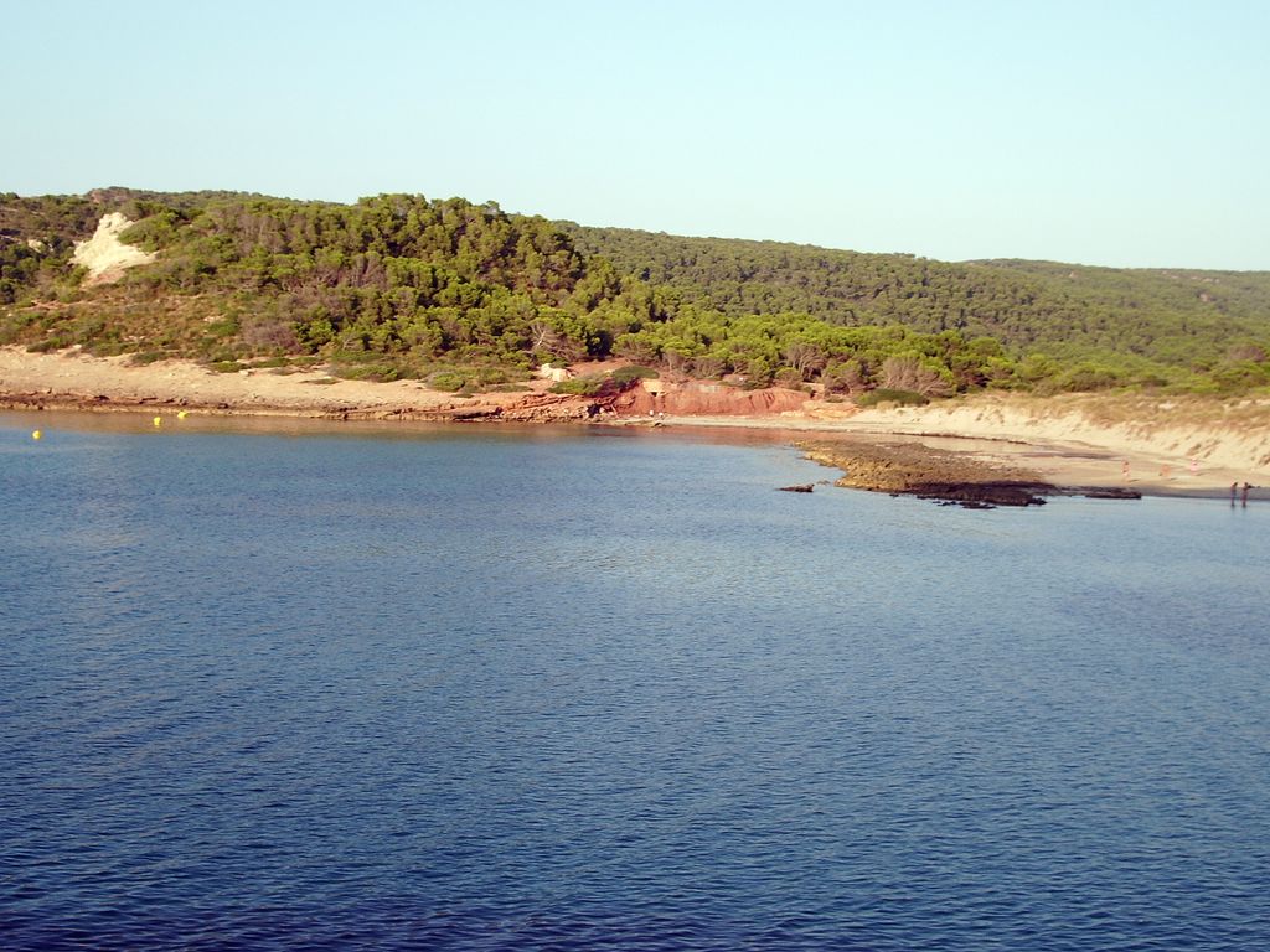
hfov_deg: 38.2
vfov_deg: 29.1
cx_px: 635
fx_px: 1834
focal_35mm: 50
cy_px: 476
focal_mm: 8.2
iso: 50
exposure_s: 1/125
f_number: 5
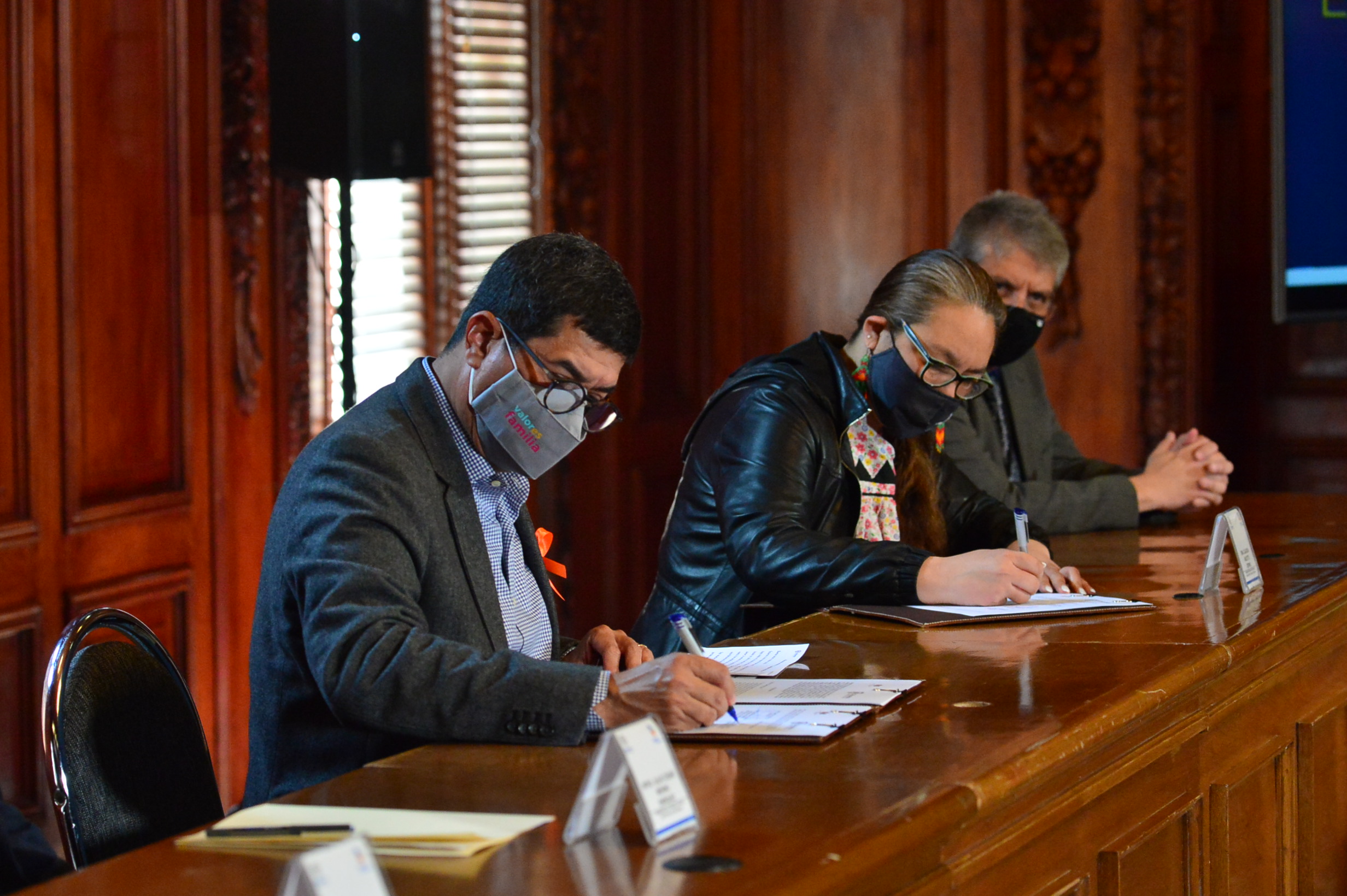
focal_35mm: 112
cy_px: 448
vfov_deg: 12.2
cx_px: 674
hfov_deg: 18.3
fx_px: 4188
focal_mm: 112
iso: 6400
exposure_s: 1/125
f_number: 5.6
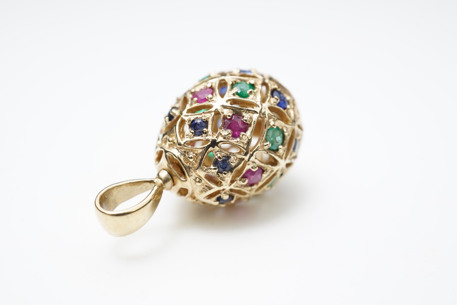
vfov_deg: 29.9
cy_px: 152
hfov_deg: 43.6
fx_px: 571
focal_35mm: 45
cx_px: 228
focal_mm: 30
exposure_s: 1/100
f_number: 16
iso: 640
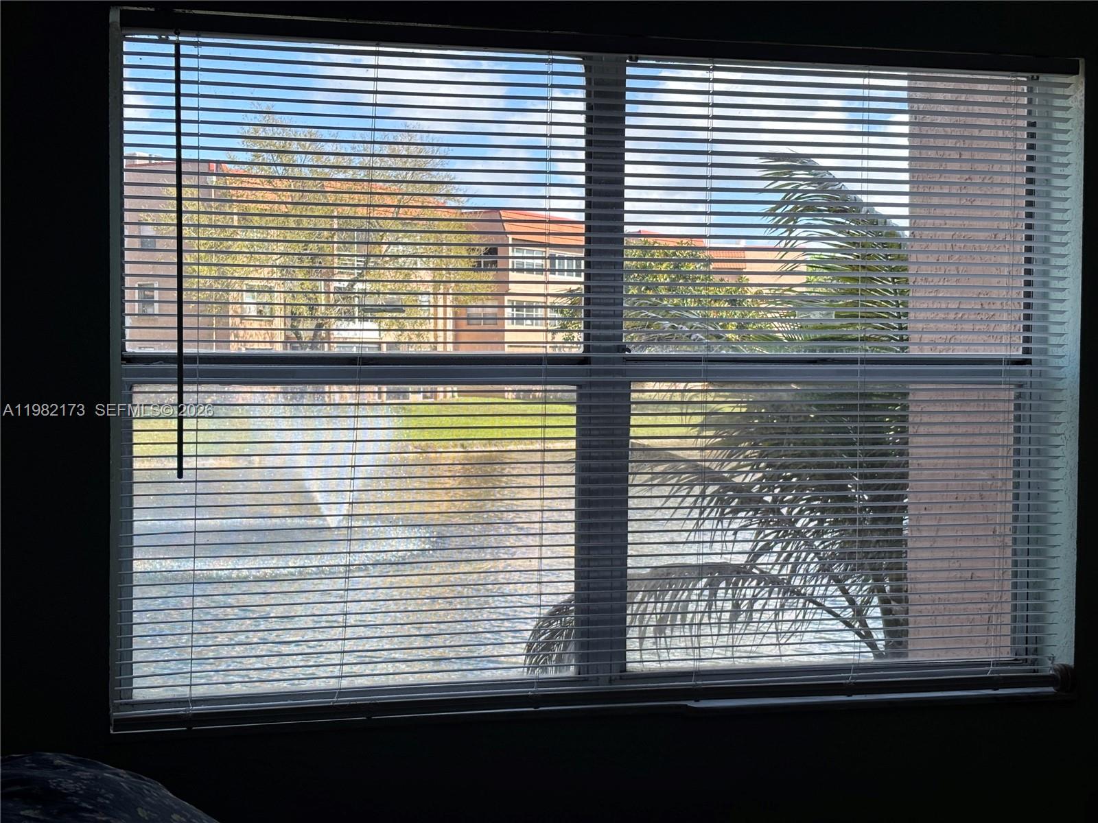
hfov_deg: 36.8
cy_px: 412
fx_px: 1649
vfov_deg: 28.0
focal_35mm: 52
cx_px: 549
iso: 32
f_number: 1.6
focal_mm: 5.96
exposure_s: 1/775
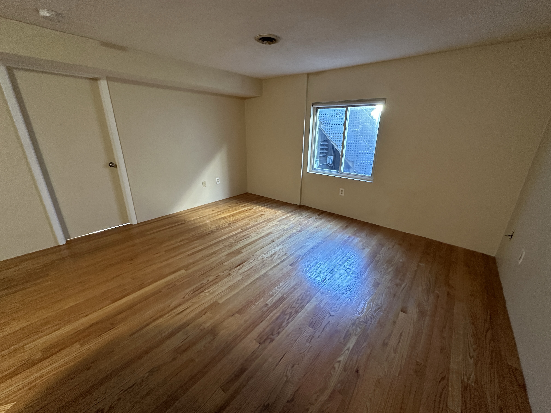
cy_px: 206
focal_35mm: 14
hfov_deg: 102.1
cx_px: 276
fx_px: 223
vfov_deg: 85.7
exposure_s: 1/60
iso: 500
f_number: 2.2
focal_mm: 2.22
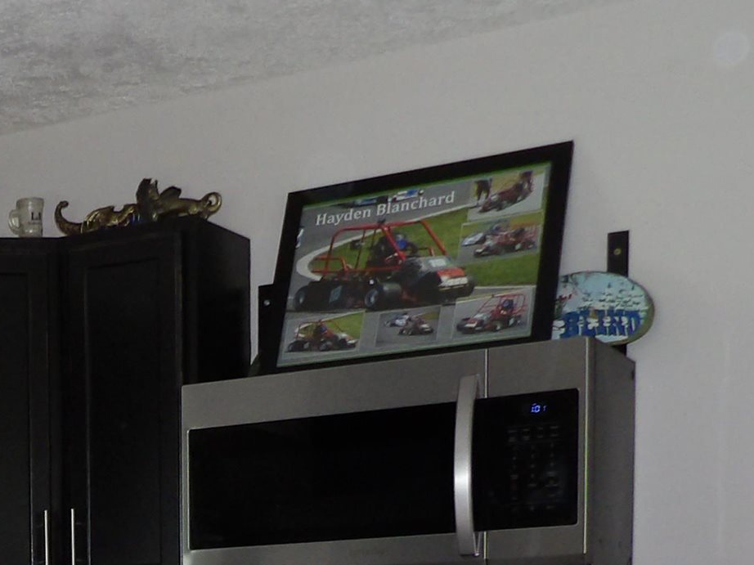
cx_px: -229
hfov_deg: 21.9
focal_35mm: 80
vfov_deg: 16.6
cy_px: 870
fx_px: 1742
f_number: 3.2
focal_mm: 4.3
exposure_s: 1/29
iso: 200
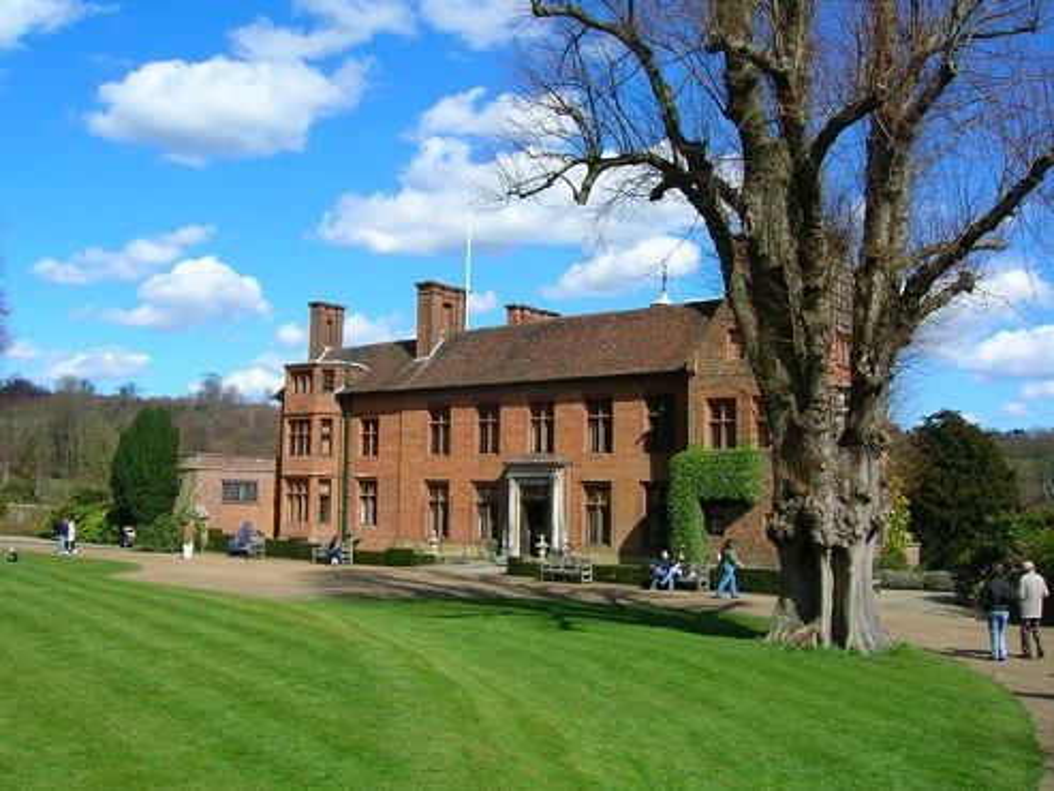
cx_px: 527
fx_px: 1035
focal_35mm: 34
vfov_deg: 41.8
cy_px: 396
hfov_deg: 53.9
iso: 50
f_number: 4.9
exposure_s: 1/358
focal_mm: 5.7
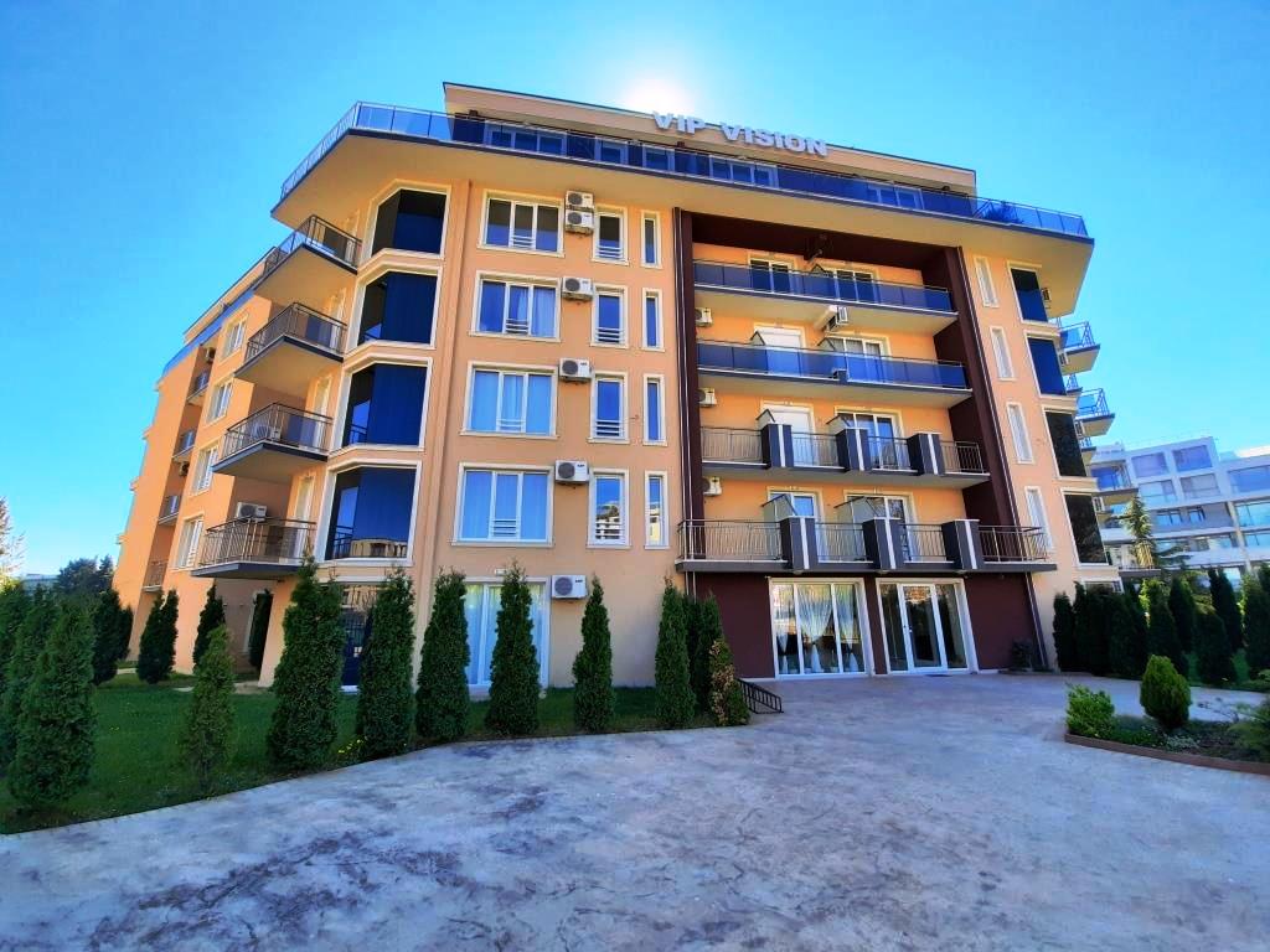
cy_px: 476
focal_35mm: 13
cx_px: 635
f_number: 2.2
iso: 40
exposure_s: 1/611
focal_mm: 1.74
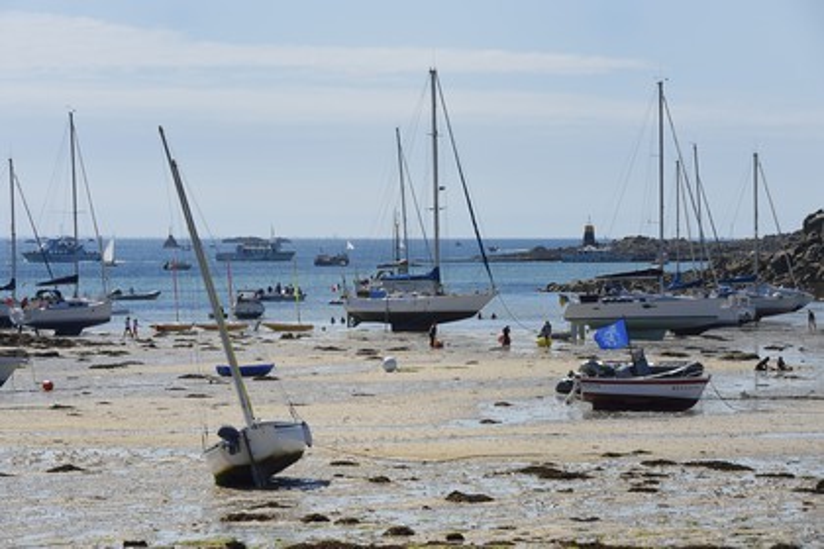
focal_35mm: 200
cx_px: 412
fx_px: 4577
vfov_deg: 6.9
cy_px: 274
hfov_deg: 10.3
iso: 200
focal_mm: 200
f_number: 14
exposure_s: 1/320
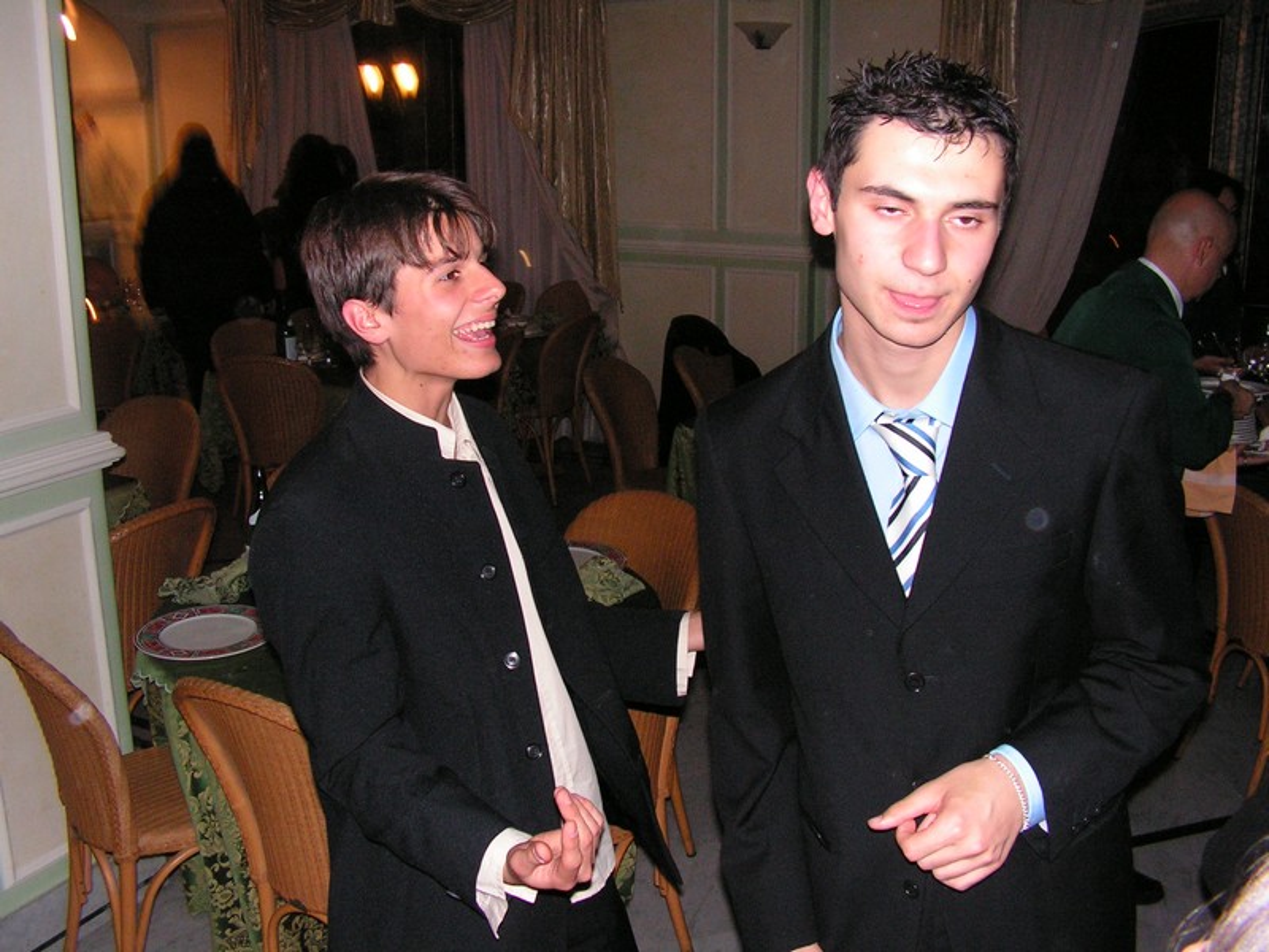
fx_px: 1320
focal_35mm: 36
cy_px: 476
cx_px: 634
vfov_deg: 39.7
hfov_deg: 51.4
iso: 200
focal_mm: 6
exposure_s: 1/40
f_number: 3.2
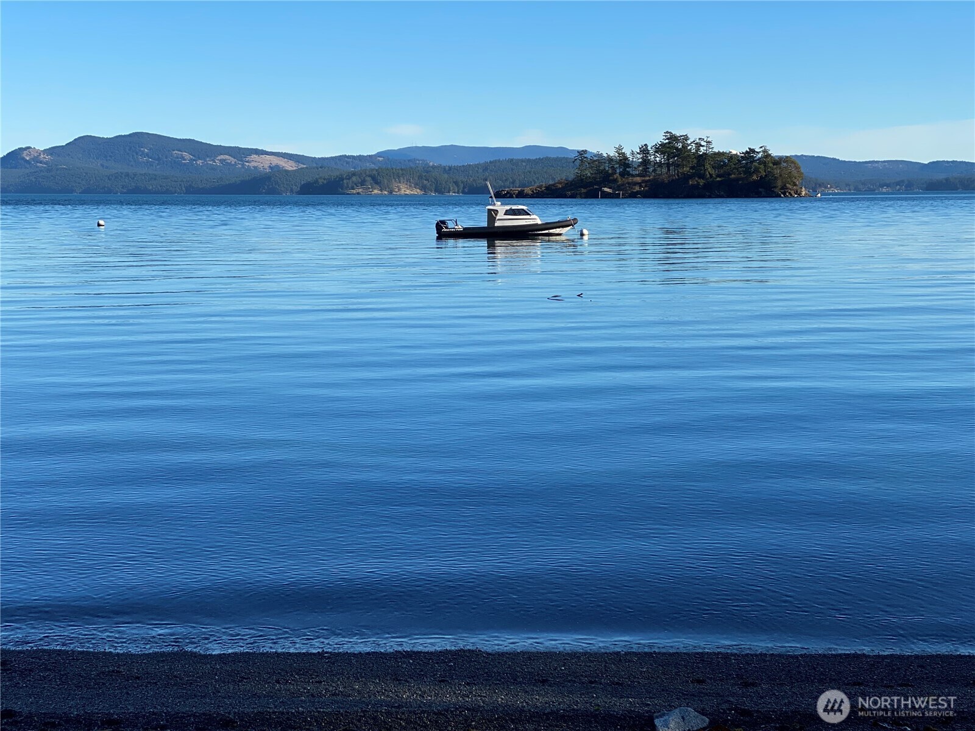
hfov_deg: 36.8
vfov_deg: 28.0
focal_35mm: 52
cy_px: 366
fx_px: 1465
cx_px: 488
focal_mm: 6
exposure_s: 1/1776
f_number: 2
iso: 20
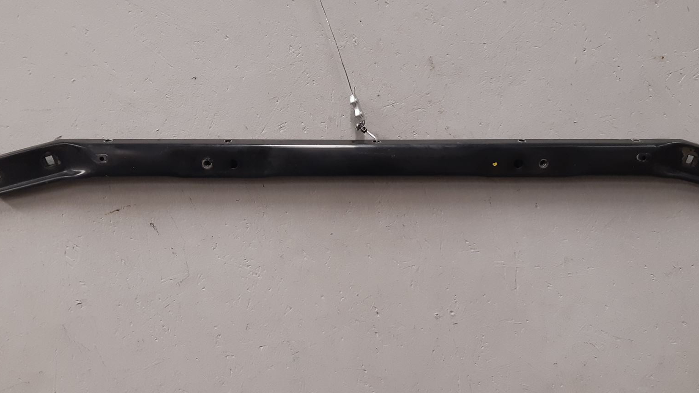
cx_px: 353
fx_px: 704
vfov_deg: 31.2
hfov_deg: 52.8
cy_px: 195
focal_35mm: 38
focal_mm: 3.93
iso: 160
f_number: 1.7
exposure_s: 1/50
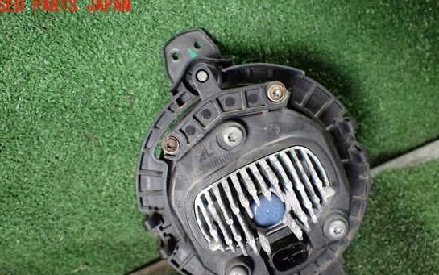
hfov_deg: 55.3
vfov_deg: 36.0
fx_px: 419
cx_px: 226
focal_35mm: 35
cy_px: 177
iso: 800
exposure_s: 1/100
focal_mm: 5.4
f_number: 2.3
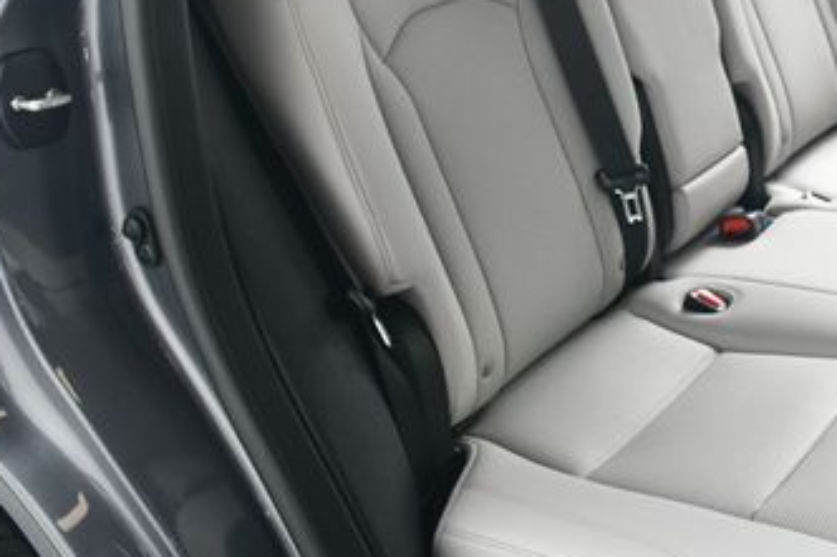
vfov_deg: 25.7
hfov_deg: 37.0
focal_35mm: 52
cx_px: 653
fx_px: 1208
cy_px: 141
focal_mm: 18
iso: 100
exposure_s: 1/160
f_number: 4.5
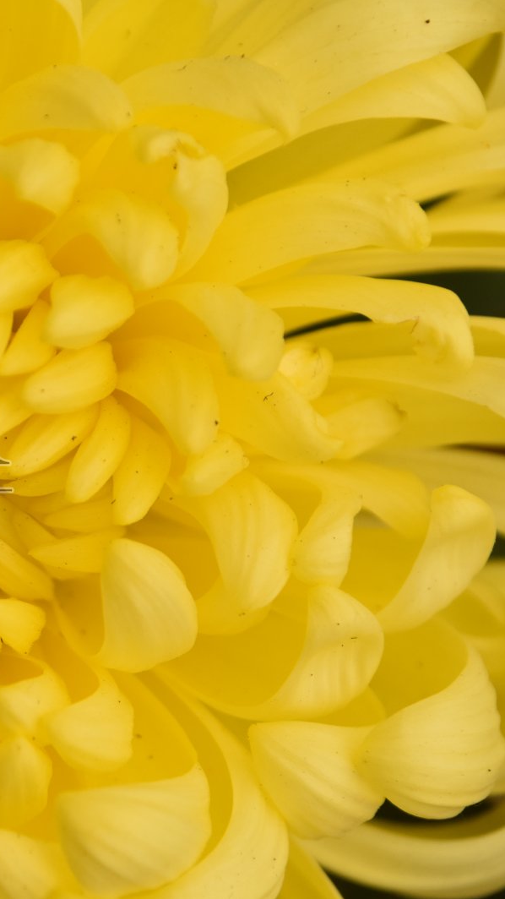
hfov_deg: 1.7
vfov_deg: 3.0
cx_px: -128
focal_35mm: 709
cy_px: 449
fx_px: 16889
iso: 560
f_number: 8
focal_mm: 300
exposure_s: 1/1000
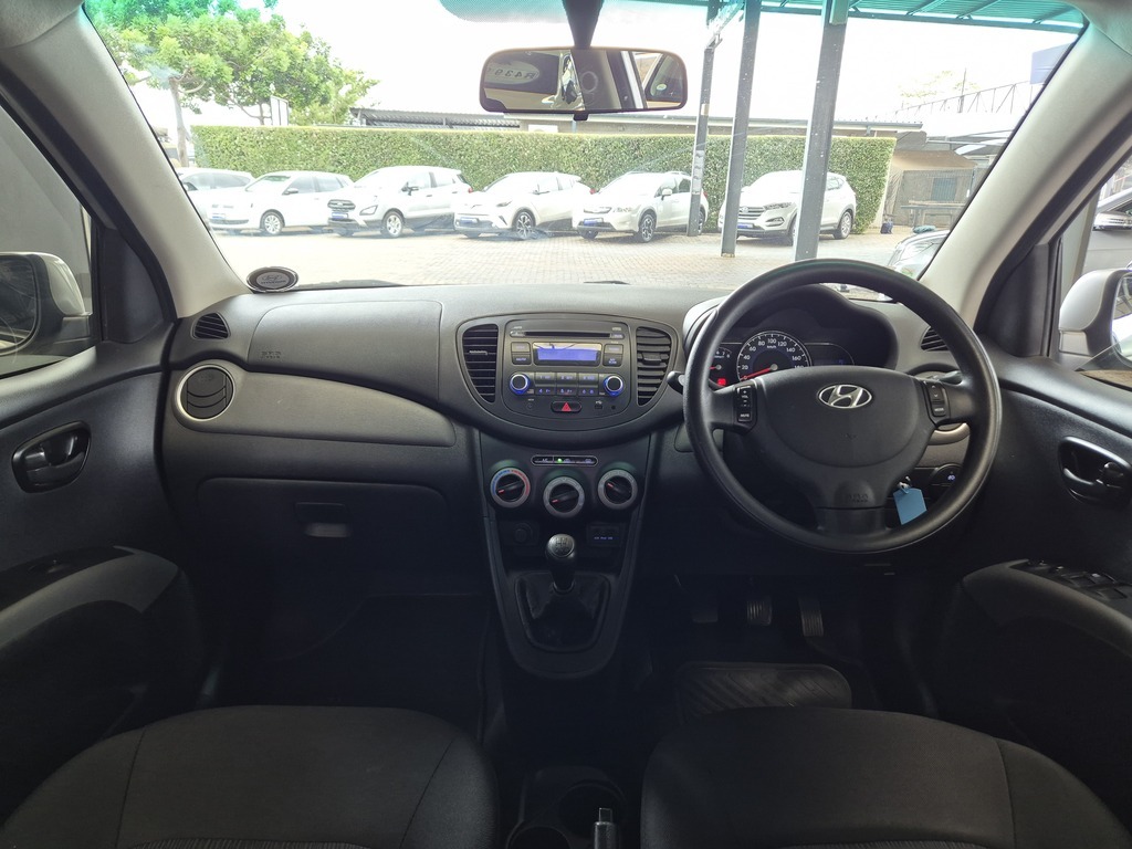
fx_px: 752
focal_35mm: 23
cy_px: 424
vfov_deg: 58.9
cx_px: 566
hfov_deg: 73.9
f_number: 1.8
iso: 125
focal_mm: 5.4
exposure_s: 1/100
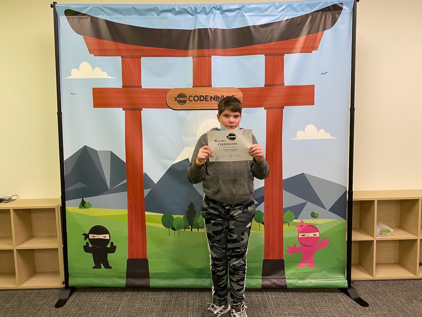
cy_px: 158
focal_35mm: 26
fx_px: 317
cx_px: 211
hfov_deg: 67.3
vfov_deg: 53.1
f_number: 1.8
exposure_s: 1/60
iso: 100
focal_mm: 4.25
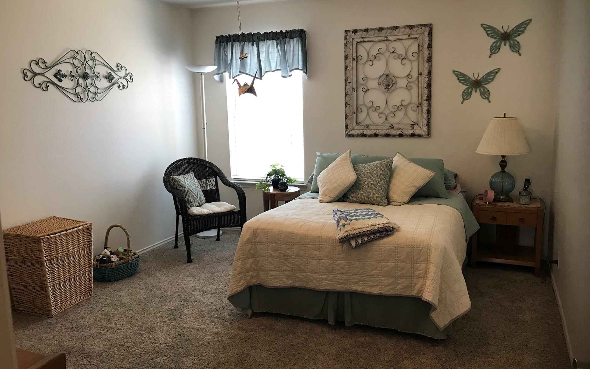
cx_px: 292
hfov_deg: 62.9
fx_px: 482
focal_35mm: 30
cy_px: 182
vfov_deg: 41.8
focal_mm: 3.99
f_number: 1.8
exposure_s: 1/24
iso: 40
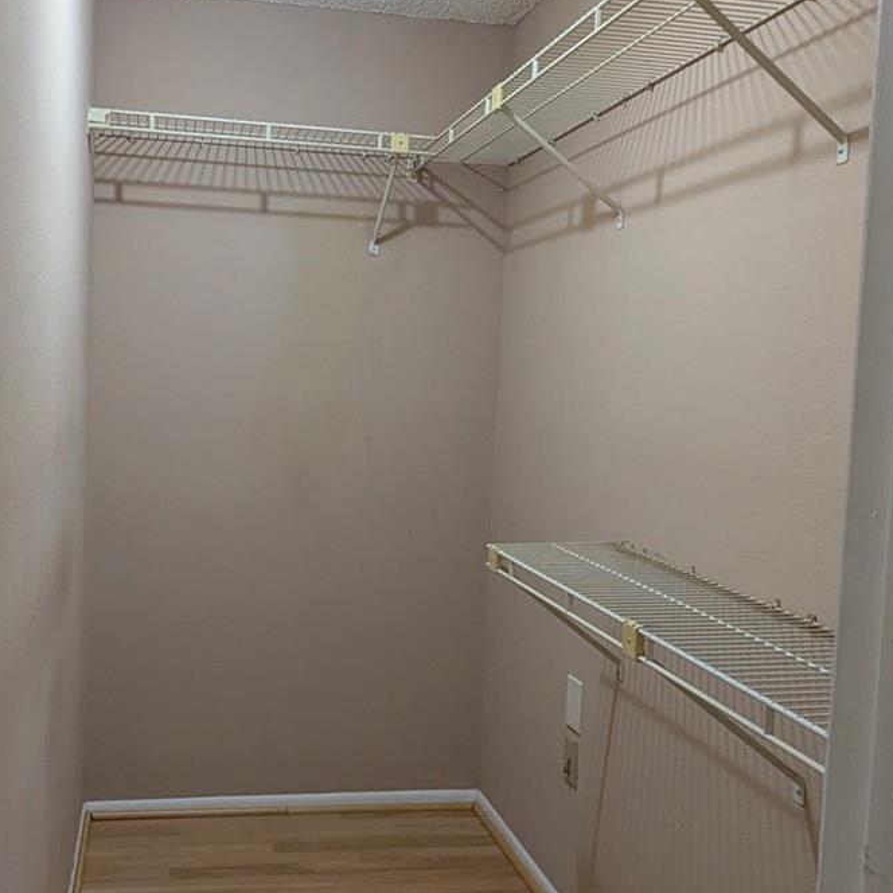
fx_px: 992
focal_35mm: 34
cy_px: 433
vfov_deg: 48.4
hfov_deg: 48.0
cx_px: 338
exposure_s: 1/30
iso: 117
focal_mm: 2.35
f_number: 2.2
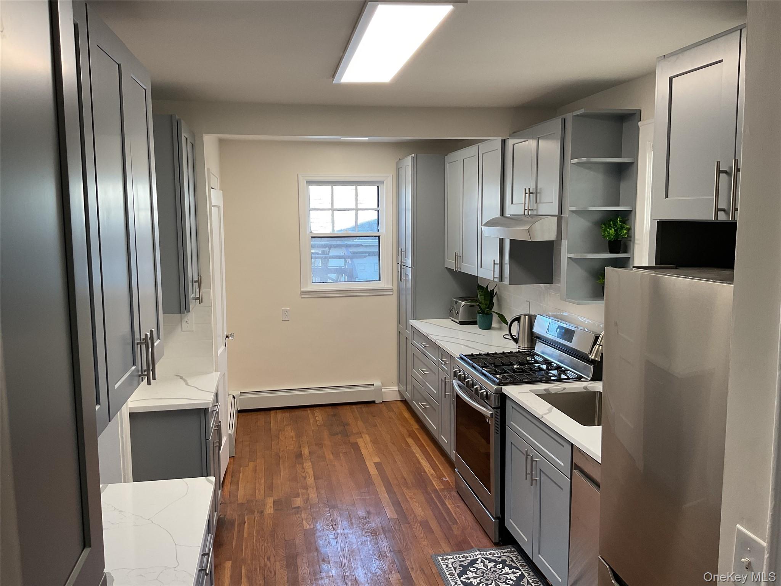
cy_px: 293
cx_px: 390
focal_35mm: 29
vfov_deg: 48.2
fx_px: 654
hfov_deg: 61.7
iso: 50
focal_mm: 3
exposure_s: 1/60
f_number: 1.8
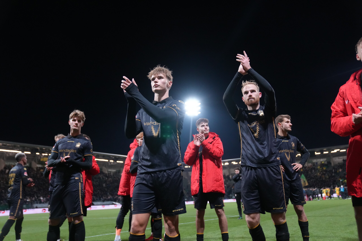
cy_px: 120
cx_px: 181
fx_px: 322
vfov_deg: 41.1
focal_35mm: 32
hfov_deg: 58.7
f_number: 2.8
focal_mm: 32
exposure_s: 1/640
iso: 4000
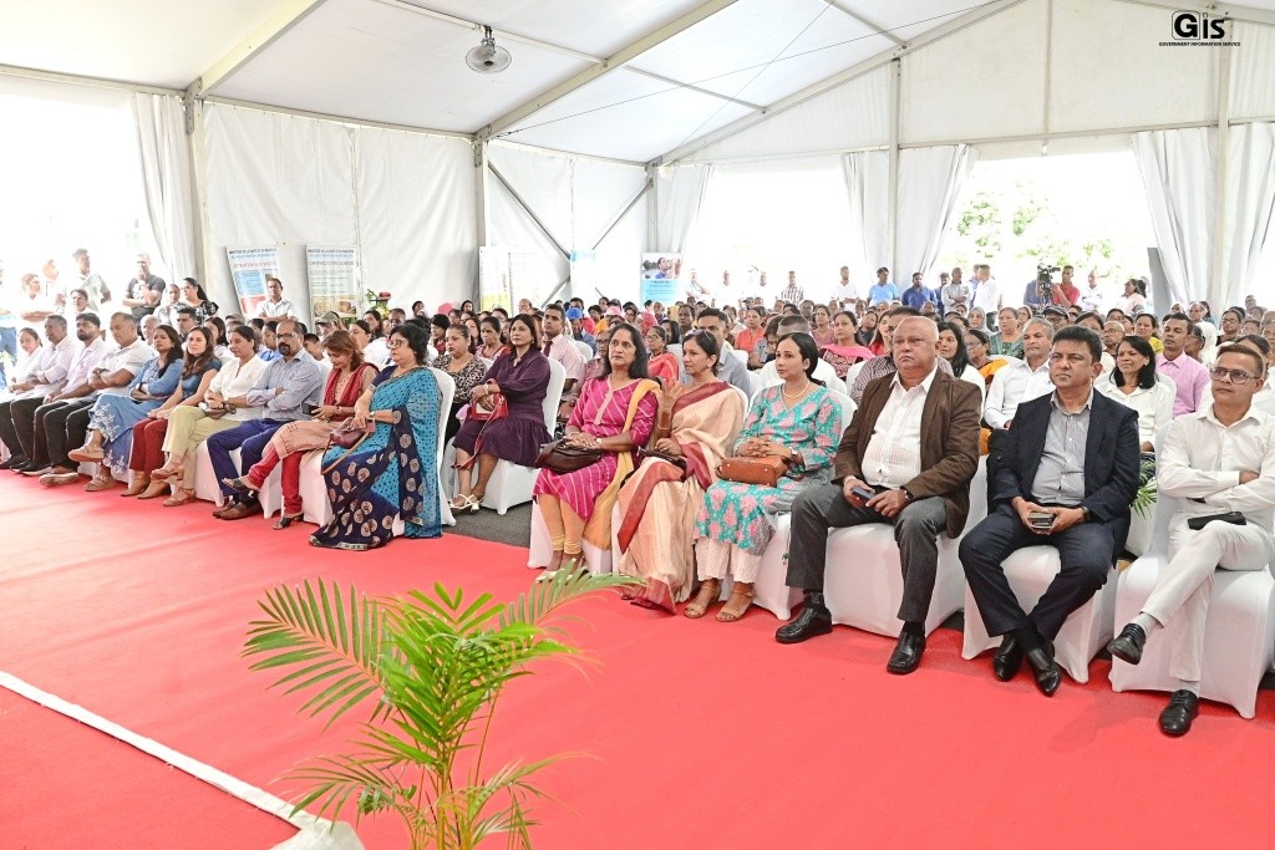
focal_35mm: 27
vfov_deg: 47.9
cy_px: 425
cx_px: 638
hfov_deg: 67.4
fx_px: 956
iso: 2000
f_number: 6.3
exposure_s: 1/200
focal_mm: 18
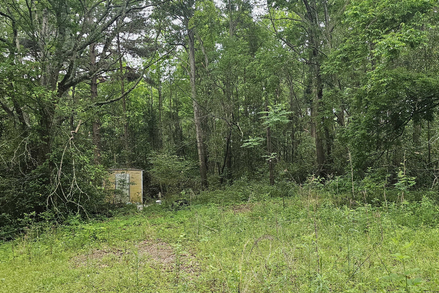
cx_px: 273
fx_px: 427
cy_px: 179
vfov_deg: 37.7
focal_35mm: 35
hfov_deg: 53.9
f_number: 1.7
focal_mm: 6.3
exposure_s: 1/180
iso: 160
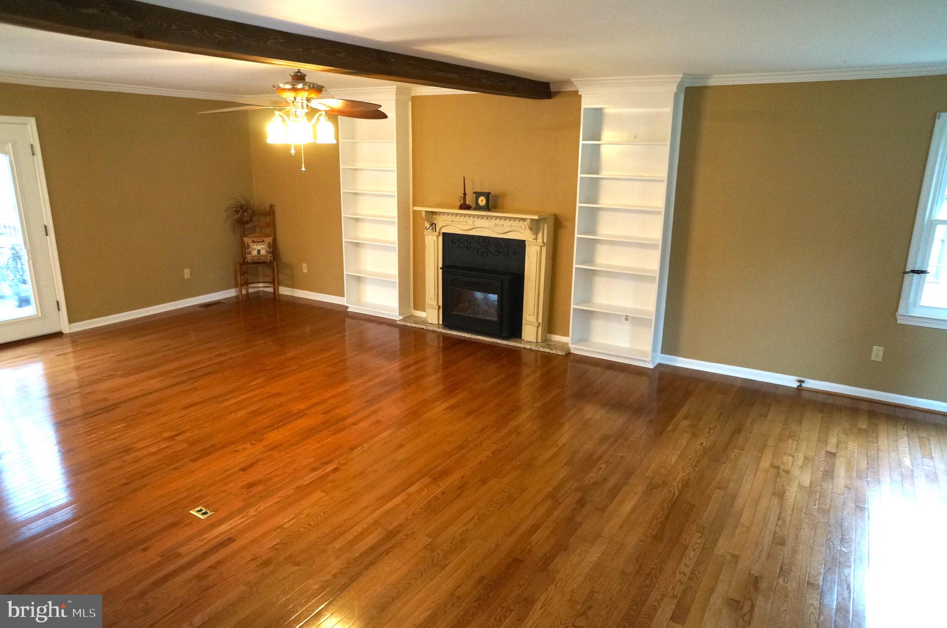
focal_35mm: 24
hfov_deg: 73.8
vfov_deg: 53.0
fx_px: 630
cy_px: 314
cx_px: 474
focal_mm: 16
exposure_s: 1/60
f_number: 4
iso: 1250
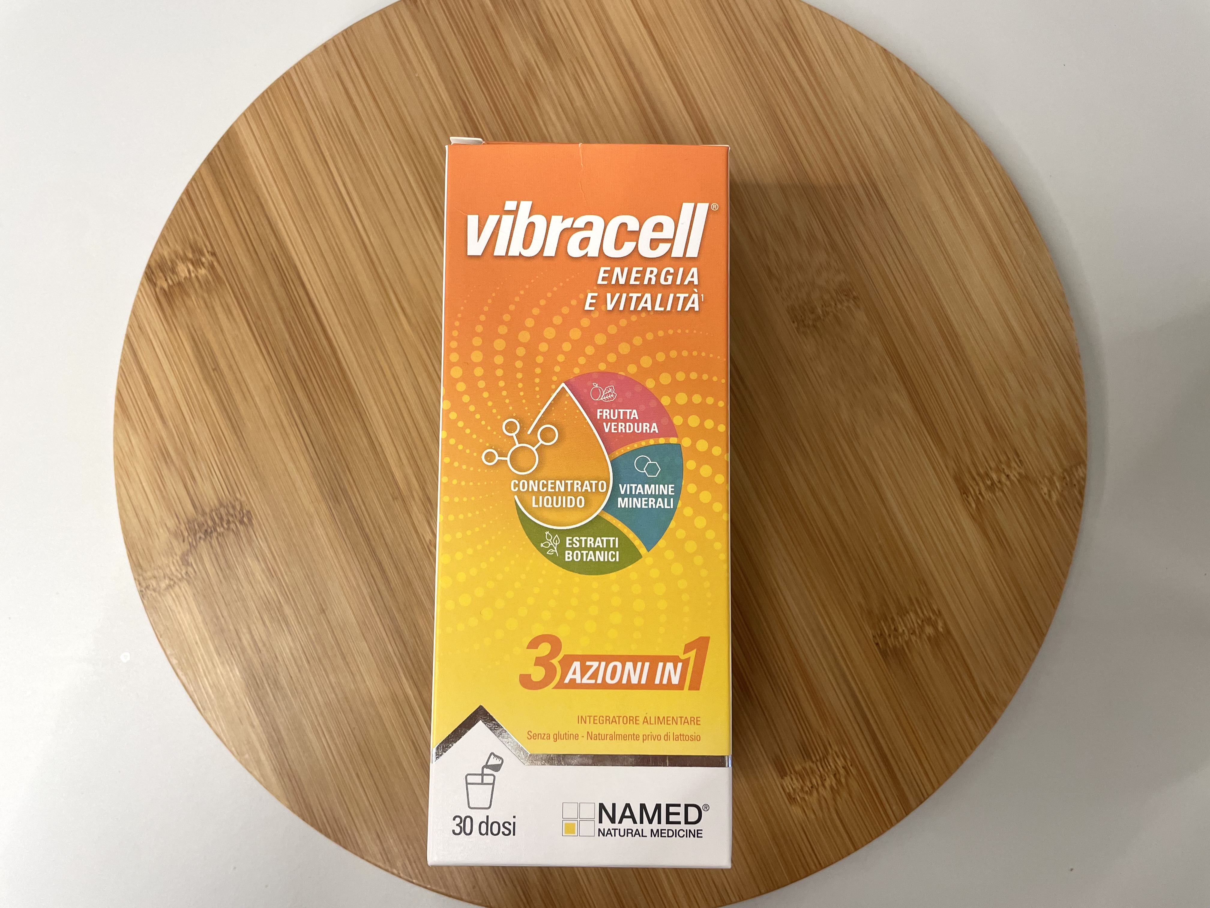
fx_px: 909
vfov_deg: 53.1
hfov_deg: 67.3
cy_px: 454
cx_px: 605
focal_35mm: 26
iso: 100
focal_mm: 4.2
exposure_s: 1/100
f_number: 1.6
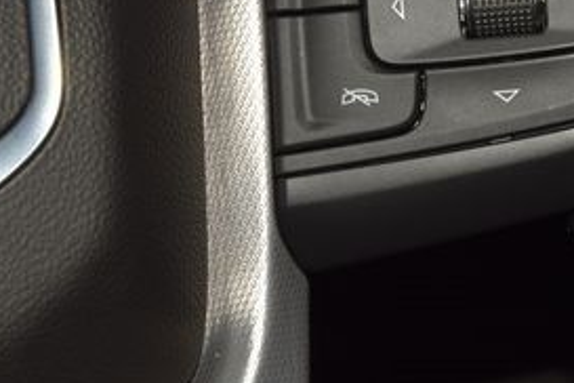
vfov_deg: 5.6
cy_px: -16
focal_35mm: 246
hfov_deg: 8.4
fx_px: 3922
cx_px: 481
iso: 100
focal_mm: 70
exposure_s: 1/125
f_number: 8
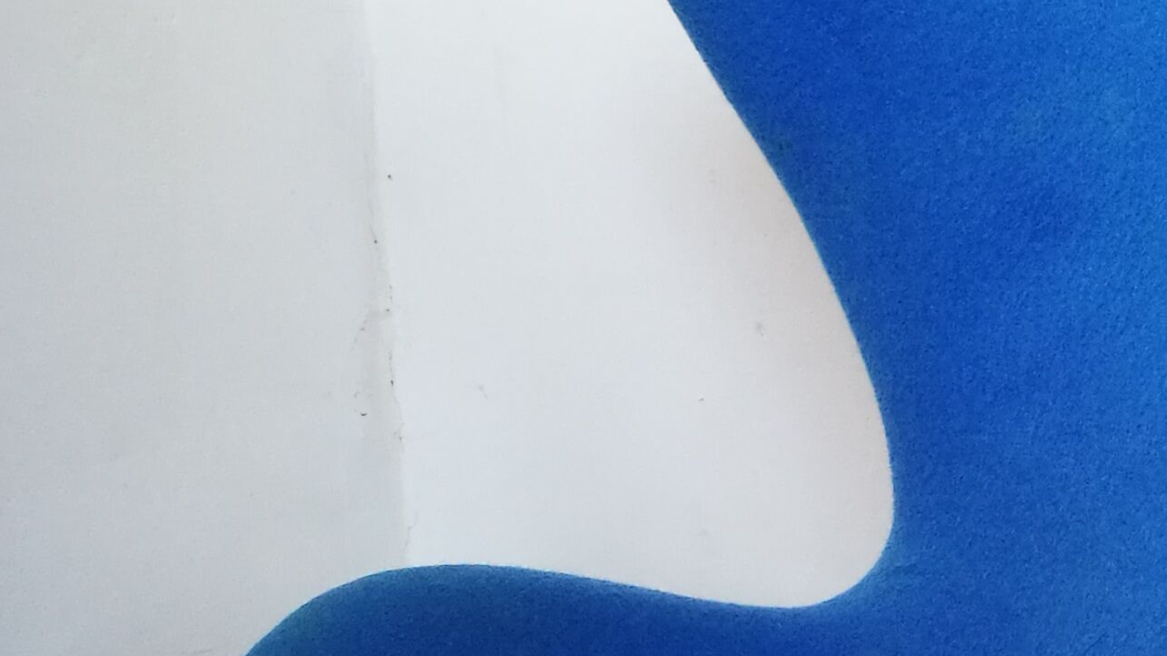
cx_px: 1069
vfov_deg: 13.1
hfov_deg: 22.8
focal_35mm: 91
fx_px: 2815
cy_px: 625
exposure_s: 1/33.3
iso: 160
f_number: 2.2
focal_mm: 4.5
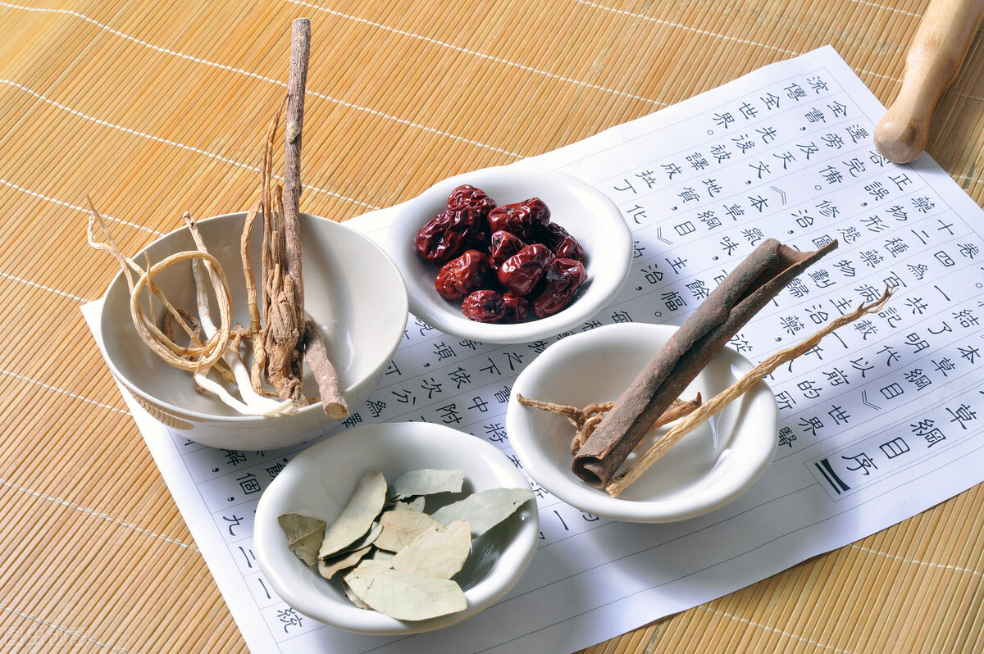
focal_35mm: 75
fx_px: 2048
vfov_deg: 18.2
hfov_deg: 27.0
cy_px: 327
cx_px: 492
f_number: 10
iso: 200
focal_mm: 50
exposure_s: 1/125
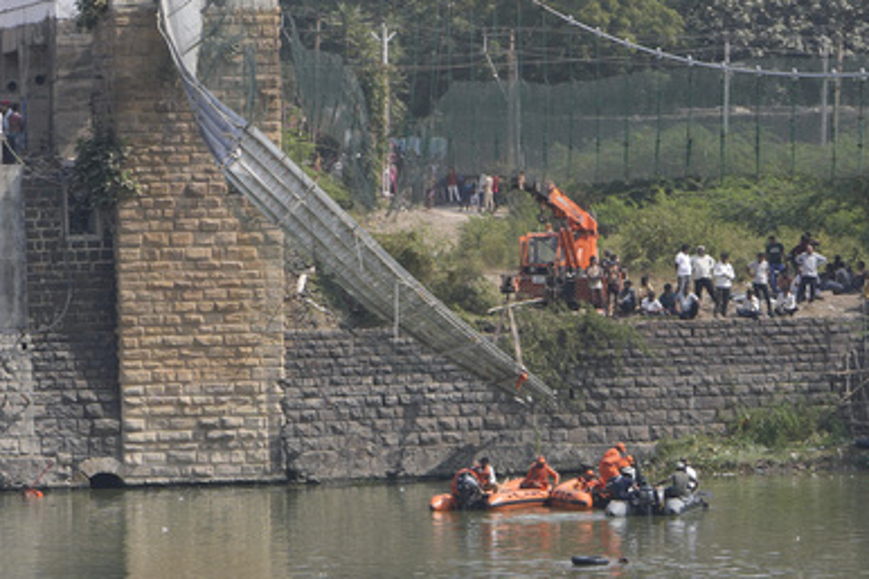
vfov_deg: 4.4
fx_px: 7528
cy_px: 368
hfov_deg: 6.6
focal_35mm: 312
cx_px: 293
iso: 100
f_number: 9
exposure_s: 1/200
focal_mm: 86
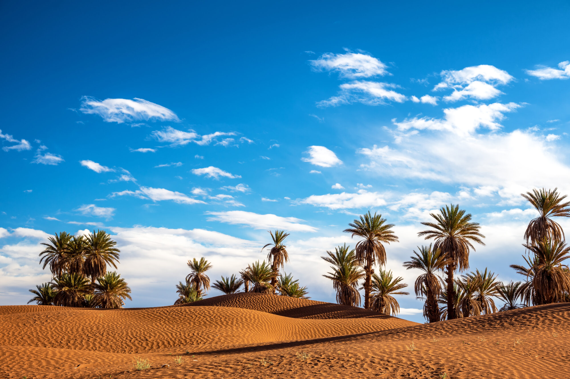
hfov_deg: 38.9
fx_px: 807
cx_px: 285
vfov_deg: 26.4
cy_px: 190
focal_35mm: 51
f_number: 8
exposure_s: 1/200
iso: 100
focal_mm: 51
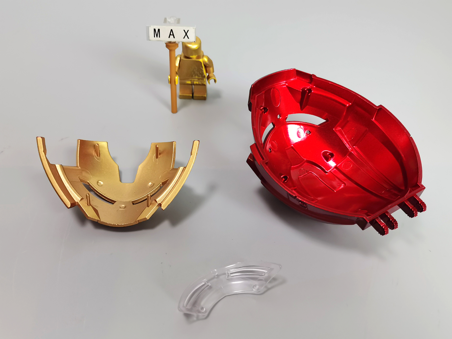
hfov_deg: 45.8
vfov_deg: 35.1
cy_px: 170
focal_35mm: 41
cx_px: 226
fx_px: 535
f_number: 1.8
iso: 160
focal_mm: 5.58
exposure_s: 1/100
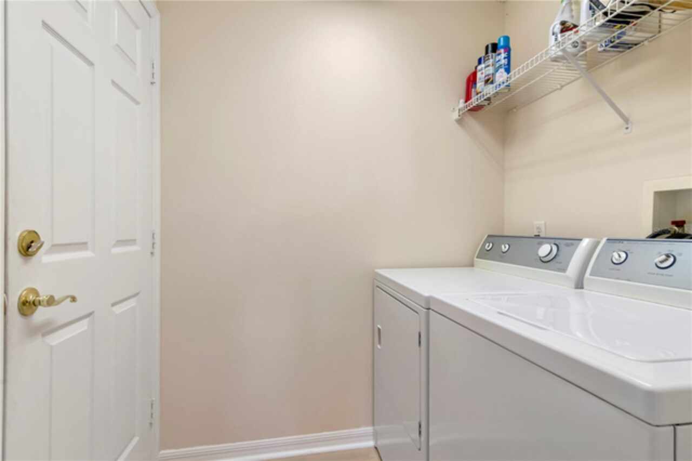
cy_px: 230
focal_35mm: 18
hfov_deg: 90.0
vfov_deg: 67.3
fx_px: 346
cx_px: 346
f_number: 16
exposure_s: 1/10
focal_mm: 12
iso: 800
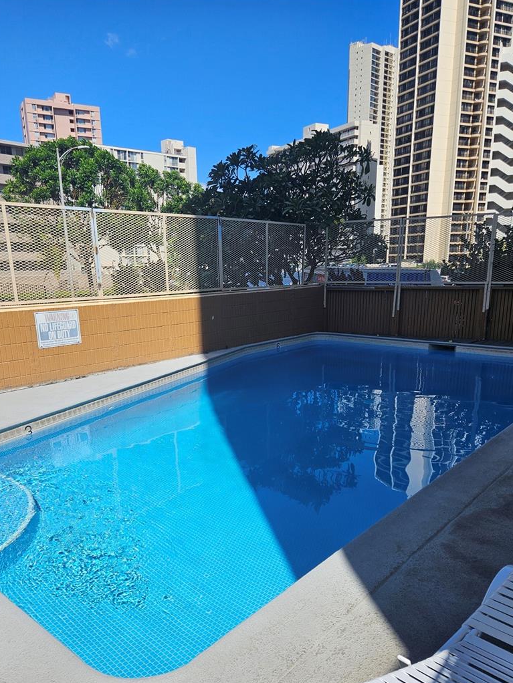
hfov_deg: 51.4
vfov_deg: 64.9
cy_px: 395
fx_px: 533
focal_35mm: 27
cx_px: 248
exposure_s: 1/2339
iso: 25
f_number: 1.8
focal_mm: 5.4
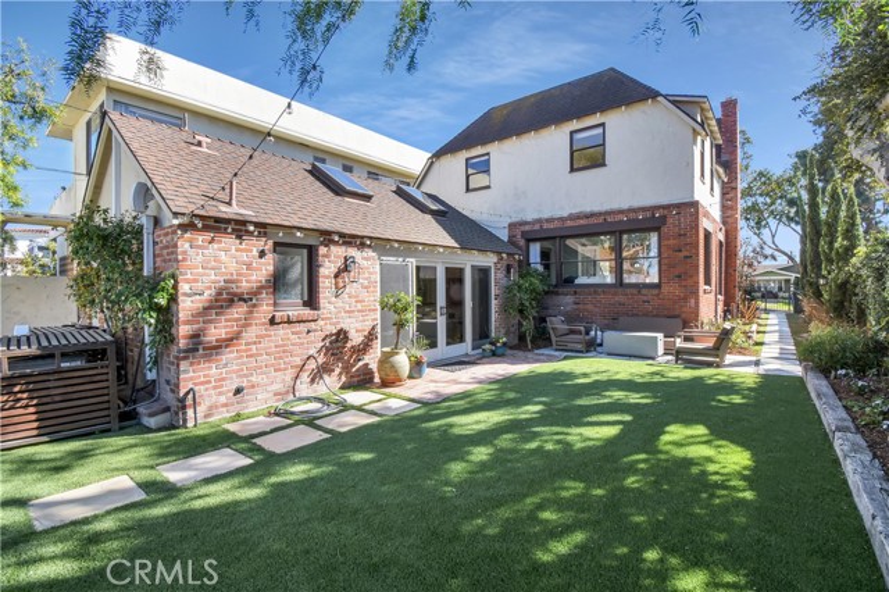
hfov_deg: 100.4
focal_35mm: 15
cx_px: 444
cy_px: 296
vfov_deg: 77.3
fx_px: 370
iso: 250
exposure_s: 1/60
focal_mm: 10
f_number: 14
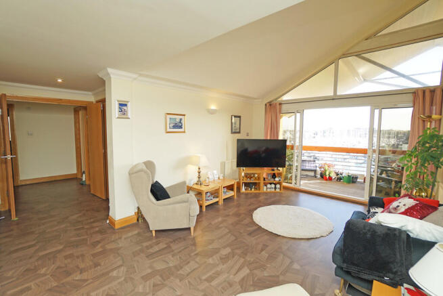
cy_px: 148
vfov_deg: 77.4
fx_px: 185
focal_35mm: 15
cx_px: 222
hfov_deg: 100.4
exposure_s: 1/60
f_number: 4
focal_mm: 10
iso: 100
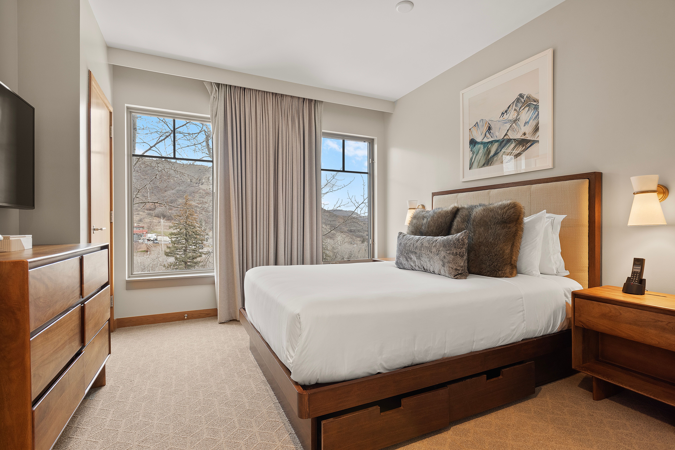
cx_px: 338
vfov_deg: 64.6
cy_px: 225
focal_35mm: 19
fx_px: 356
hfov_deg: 86.9
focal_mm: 19
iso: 500
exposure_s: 1/6
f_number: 7.1
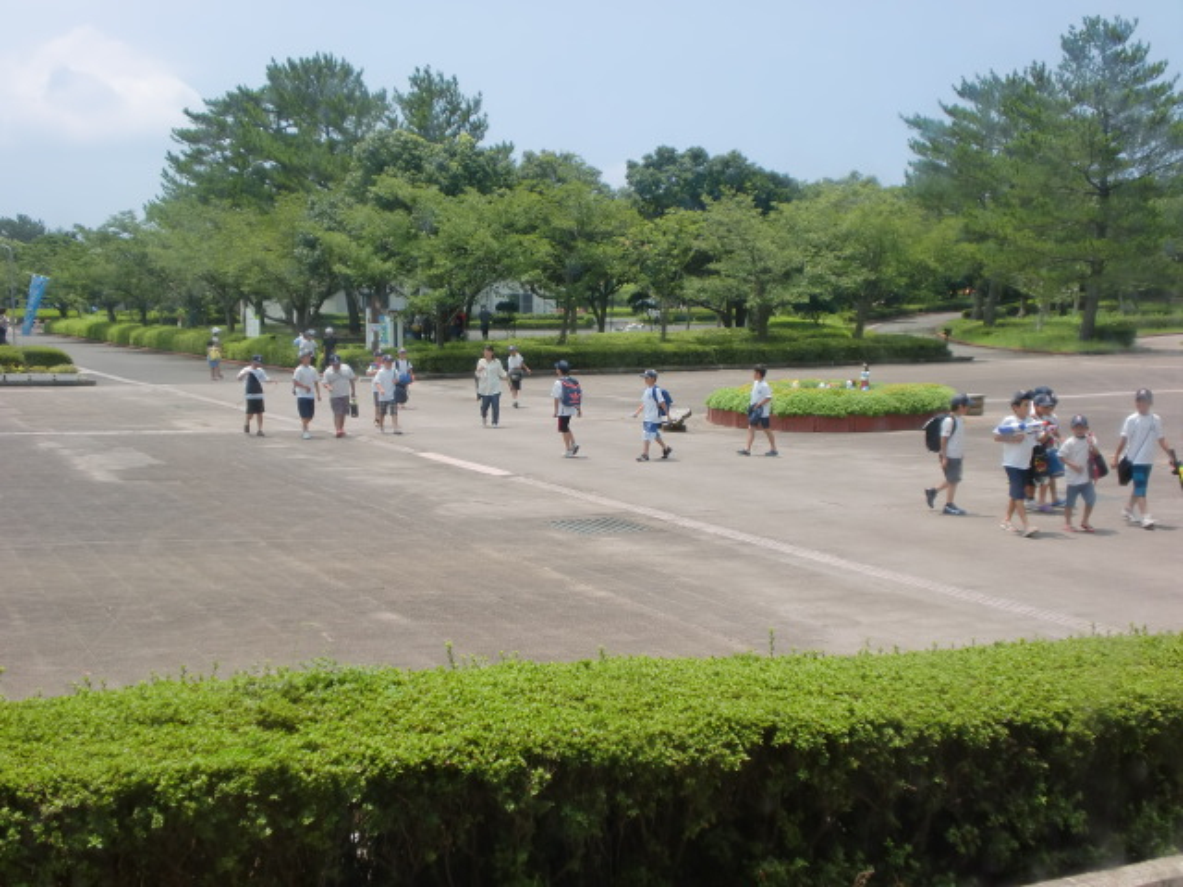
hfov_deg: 41.2
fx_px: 1572
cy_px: 444
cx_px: 592
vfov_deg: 31.5
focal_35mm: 46
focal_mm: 8.44
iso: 64
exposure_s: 1/640
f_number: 3.6
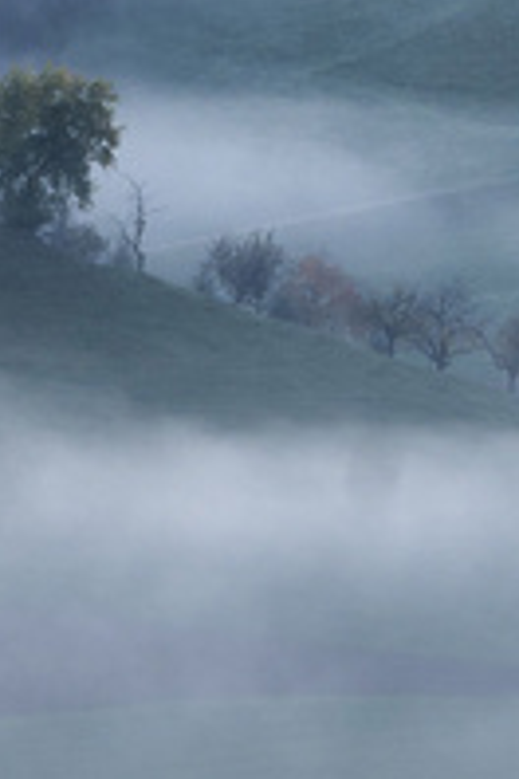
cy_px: -539
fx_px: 22077
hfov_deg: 1.3
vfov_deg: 2.0
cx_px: -1773
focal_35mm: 1021
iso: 31
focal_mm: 125
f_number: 8
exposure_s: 1/13
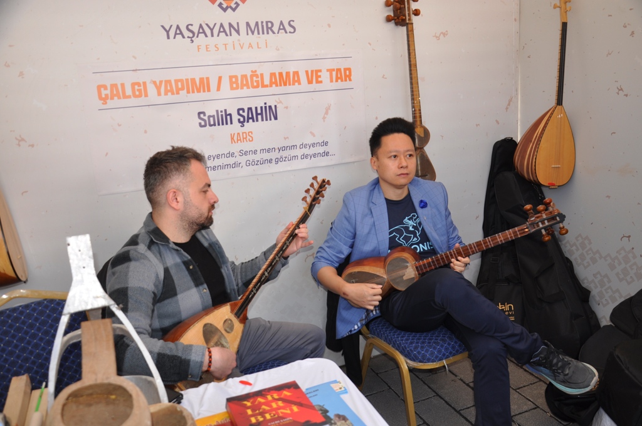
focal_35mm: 32
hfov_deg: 59.6
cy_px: 213
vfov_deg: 41.6
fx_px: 561
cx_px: 321
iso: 200
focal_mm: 21
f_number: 3.8
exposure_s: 1/200
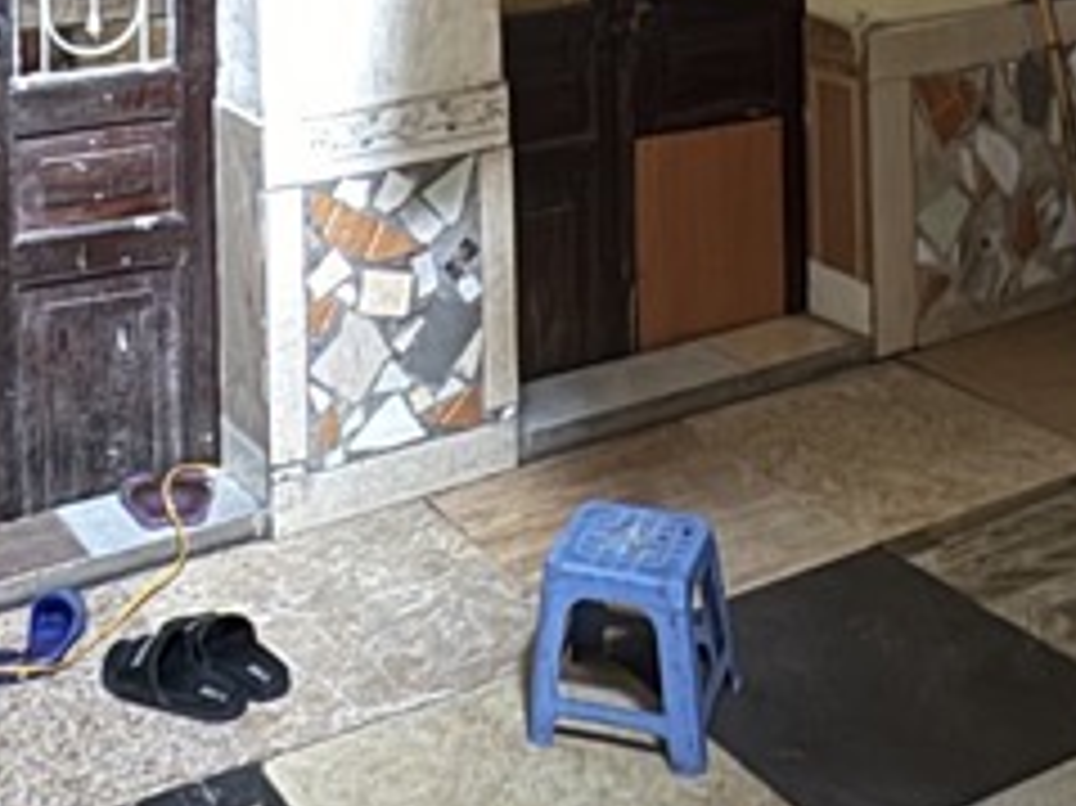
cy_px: -405
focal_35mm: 60
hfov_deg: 32.1
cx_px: 410
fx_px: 1864
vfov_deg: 20.7
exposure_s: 1/4
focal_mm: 2.22
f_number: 2.2
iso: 1600
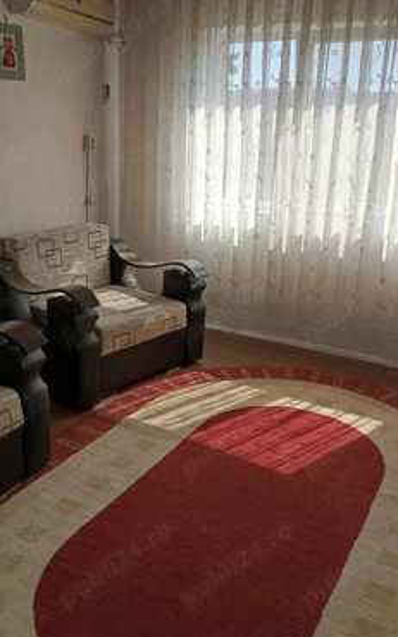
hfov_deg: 39.3
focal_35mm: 32
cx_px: 176
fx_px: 556
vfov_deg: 59.7
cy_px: 329
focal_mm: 4.27
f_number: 1.8
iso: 100
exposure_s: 1/126
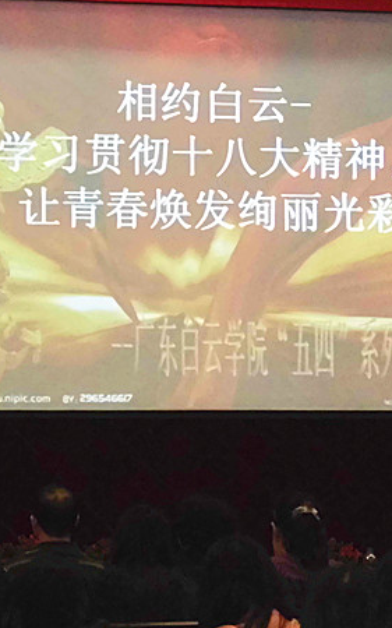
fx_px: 1933
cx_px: 106
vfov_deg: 18.4
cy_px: 222
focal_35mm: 113
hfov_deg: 11.6
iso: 400
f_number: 3.9
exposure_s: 1/60
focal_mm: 10.7
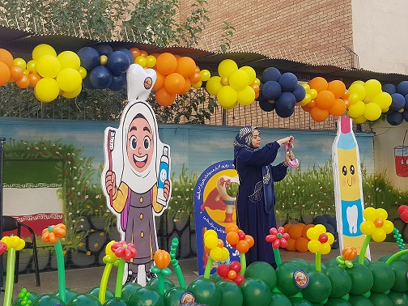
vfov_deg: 53.1
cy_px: 153
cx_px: 204
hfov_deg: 67.3
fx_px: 306
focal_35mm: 26
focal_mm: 4.2
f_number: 1.7
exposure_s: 1/357
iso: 40
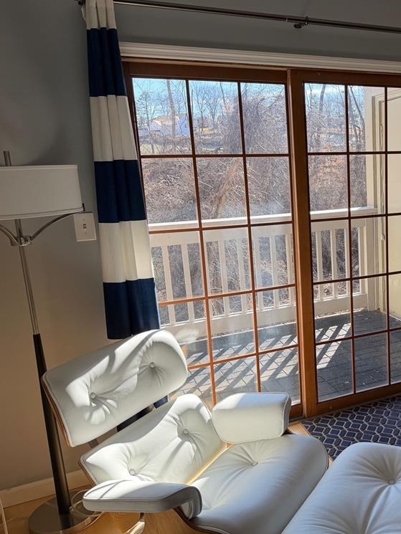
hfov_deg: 40.2
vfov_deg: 55.3
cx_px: 350
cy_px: 264
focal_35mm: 33
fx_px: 510
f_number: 1.78
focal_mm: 6.76
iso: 100
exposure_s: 1/722
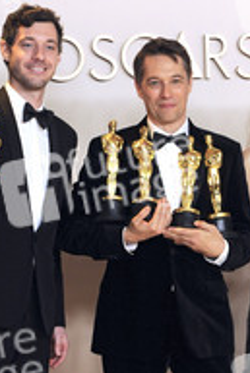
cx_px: 156
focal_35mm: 191
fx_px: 1986
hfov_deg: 7.2
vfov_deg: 10.7
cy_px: 278
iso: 2000
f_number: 5.6
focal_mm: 92
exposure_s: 1/160
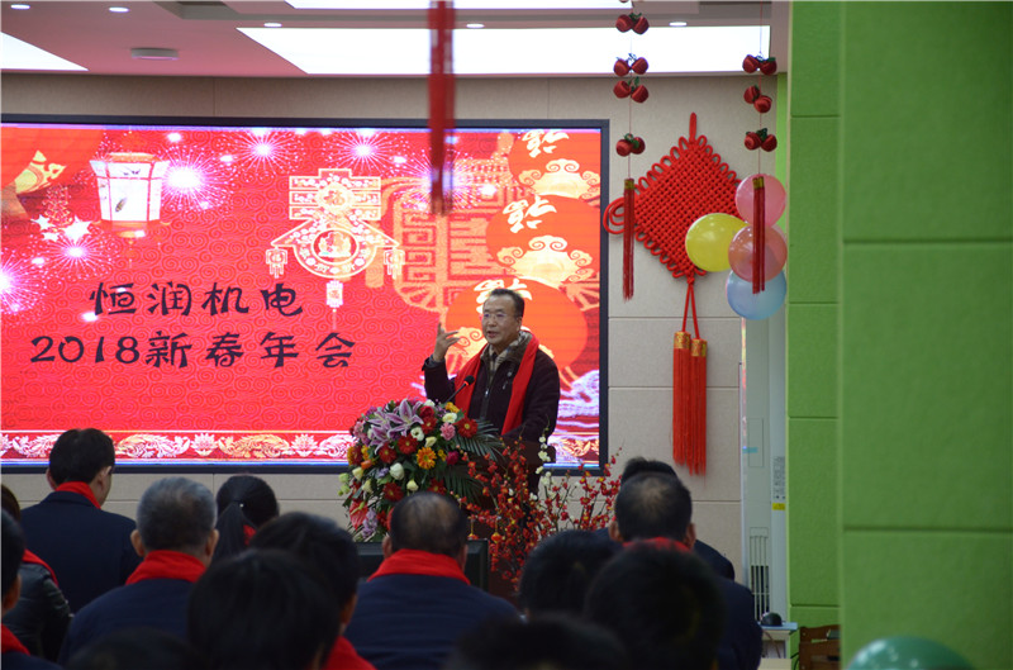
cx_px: 506
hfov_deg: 16.1
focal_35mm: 128
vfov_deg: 10.7
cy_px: 335
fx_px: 3578
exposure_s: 1/100
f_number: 5.3
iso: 800
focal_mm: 85
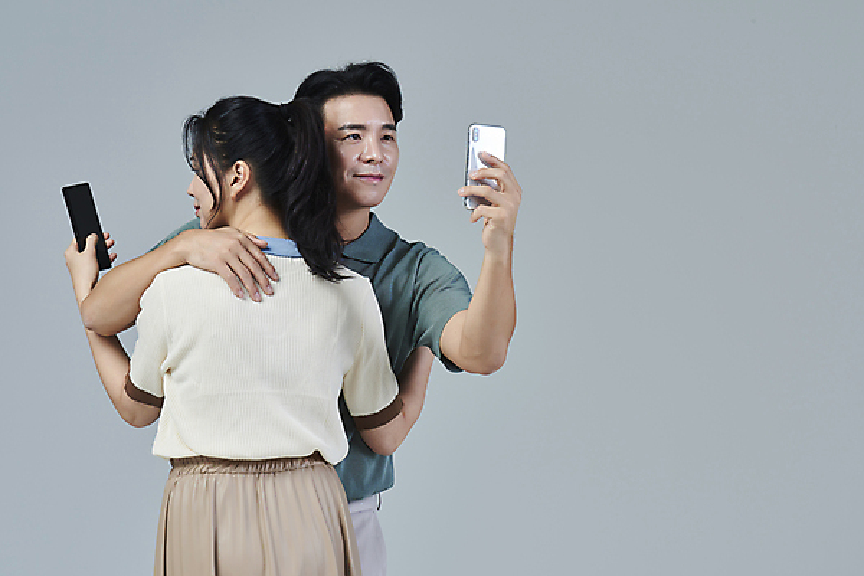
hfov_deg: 19.5
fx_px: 2520
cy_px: 288
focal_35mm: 105
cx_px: 432
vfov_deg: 13.0
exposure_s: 1/125
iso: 100
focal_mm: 105
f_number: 14
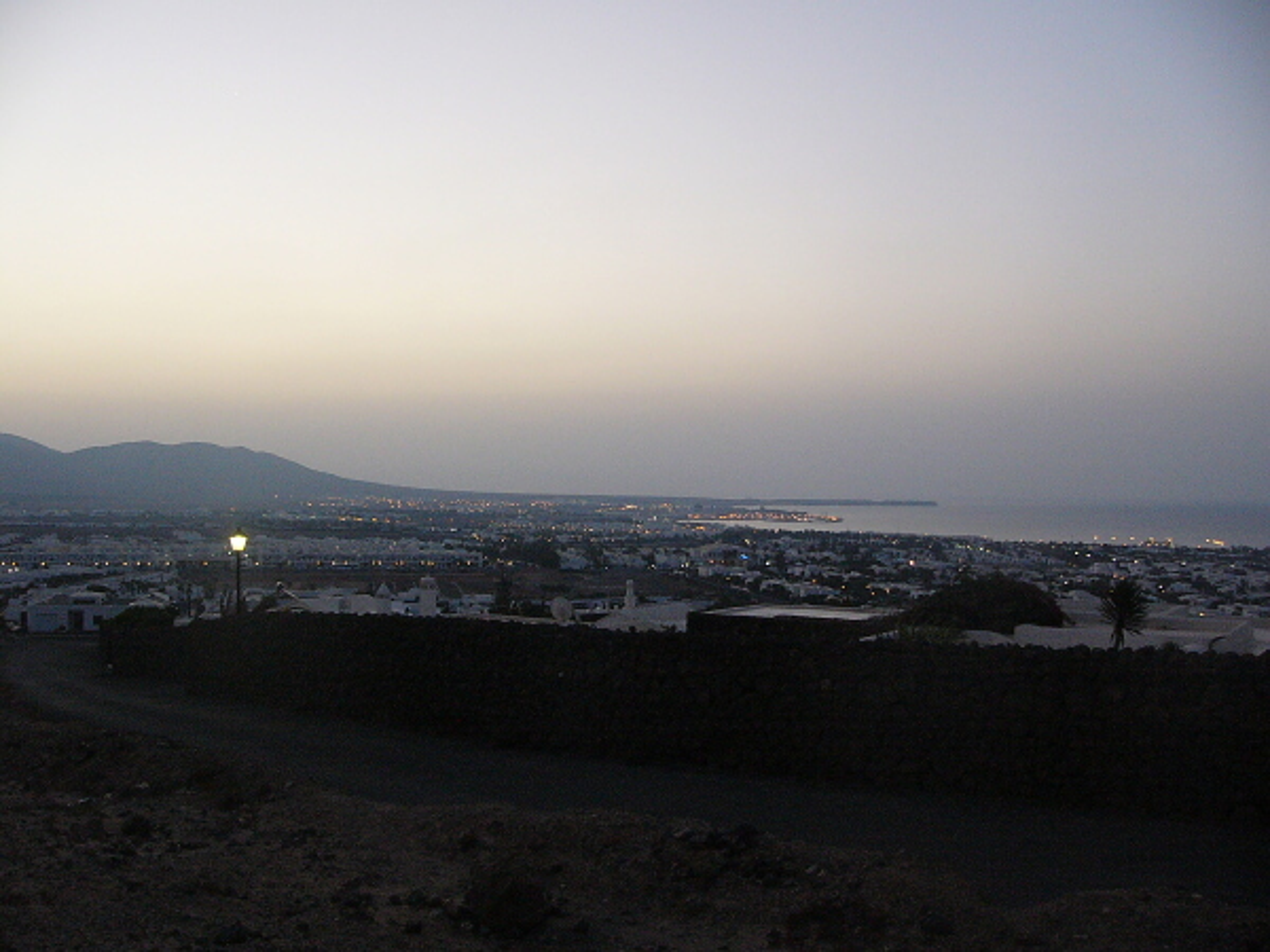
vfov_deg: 39.7
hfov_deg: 51.4
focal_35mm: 36
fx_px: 1321
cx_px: 635
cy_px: 476
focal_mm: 6
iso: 200
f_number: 2.8
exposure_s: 1/20
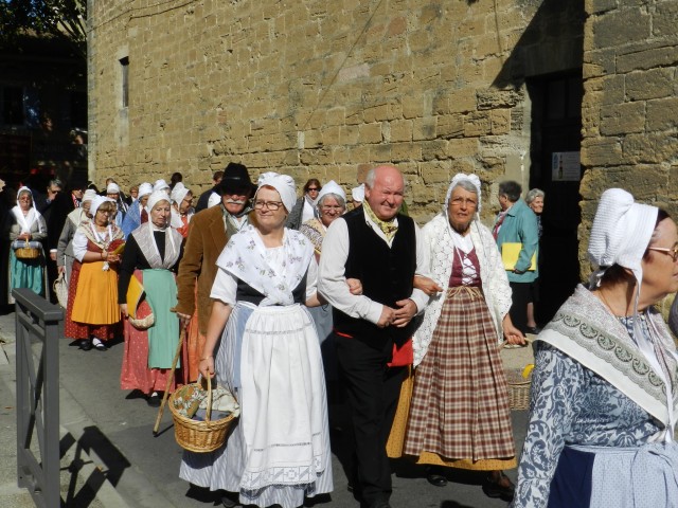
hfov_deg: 41.2
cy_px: 254
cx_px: 339
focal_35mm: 46
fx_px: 901
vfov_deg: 31.5
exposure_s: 1/800
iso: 160
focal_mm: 8.1
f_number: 6.3
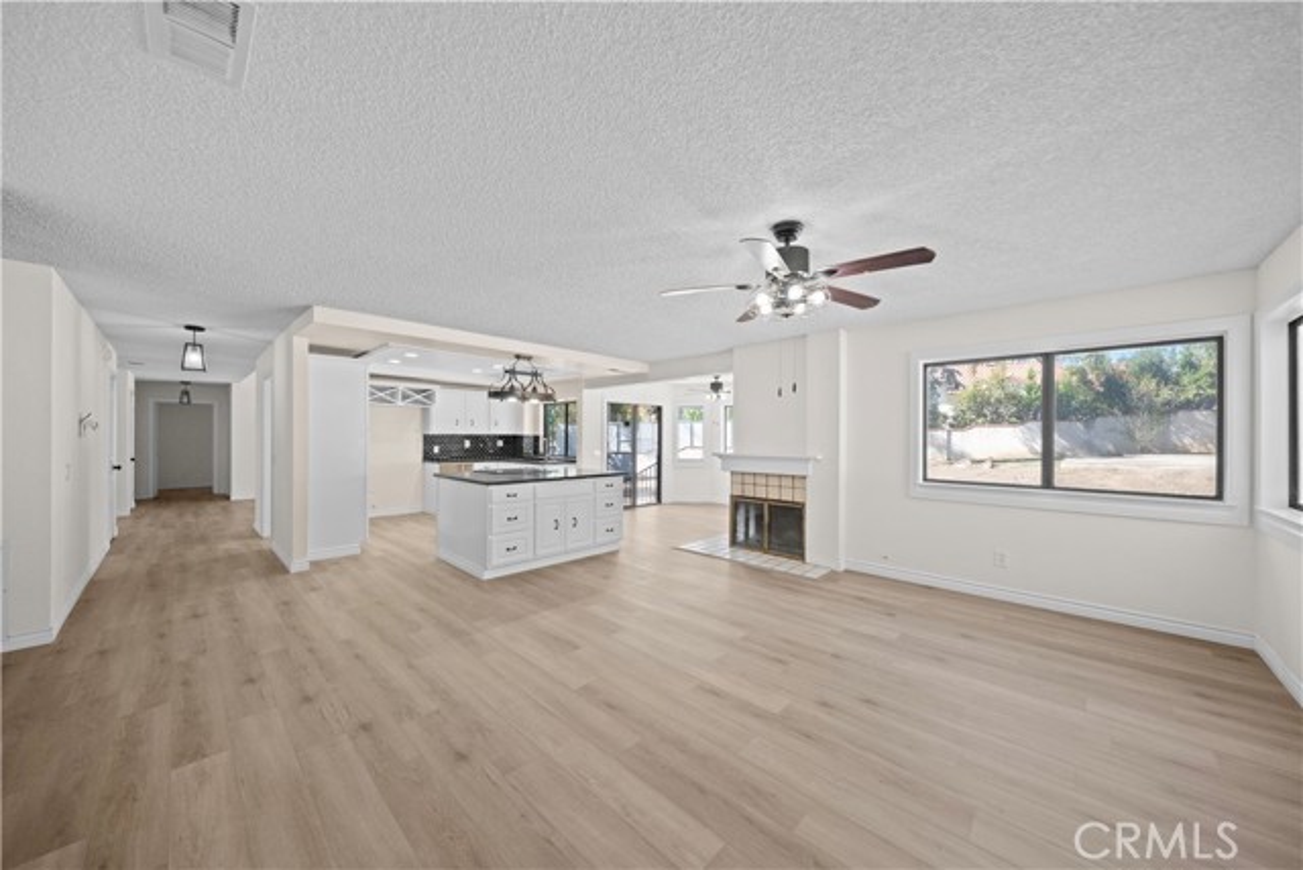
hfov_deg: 108.3
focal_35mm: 13
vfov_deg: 85.5
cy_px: 435
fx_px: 471
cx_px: 652
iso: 800
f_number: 5
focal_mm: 13
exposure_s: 1/160
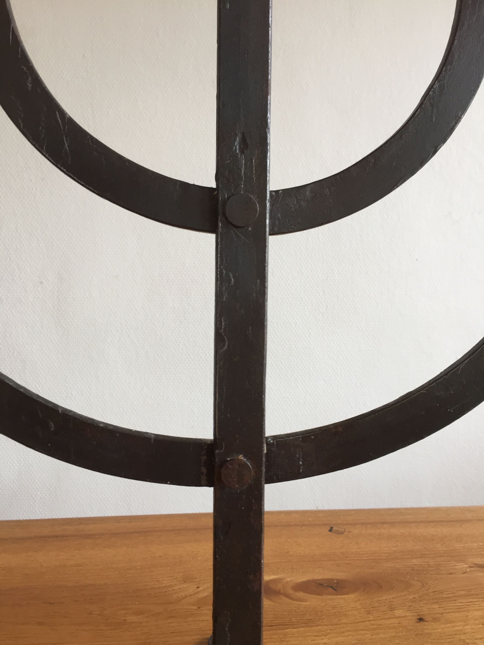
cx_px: 242
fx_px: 541
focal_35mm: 29
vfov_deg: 61.7
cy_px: 322
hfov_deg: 48.2
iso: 32
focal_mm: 4.15
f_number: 2.2
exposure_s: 1/33
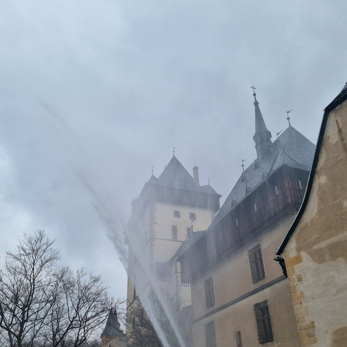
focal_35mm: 31
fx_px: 352
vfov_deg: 51.8
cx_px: 173
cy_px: 223
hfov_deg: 52.5
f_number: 1.8
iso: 50
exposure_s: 1/2012
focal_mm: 5.4
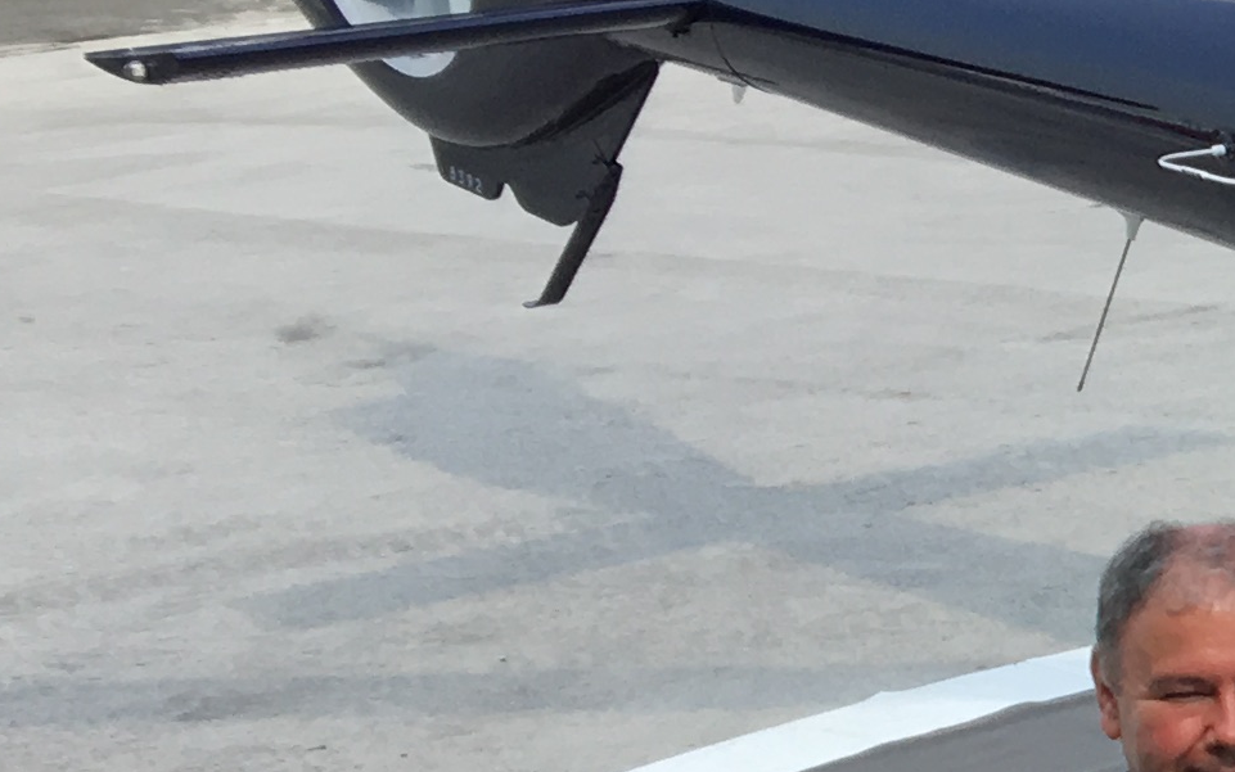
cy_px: 581
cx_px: 2392
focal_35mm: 129
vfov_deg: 10.1
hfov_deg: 13.9
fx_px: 4343
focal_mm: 4.15
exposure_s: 1/874
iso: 25
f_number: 2.2
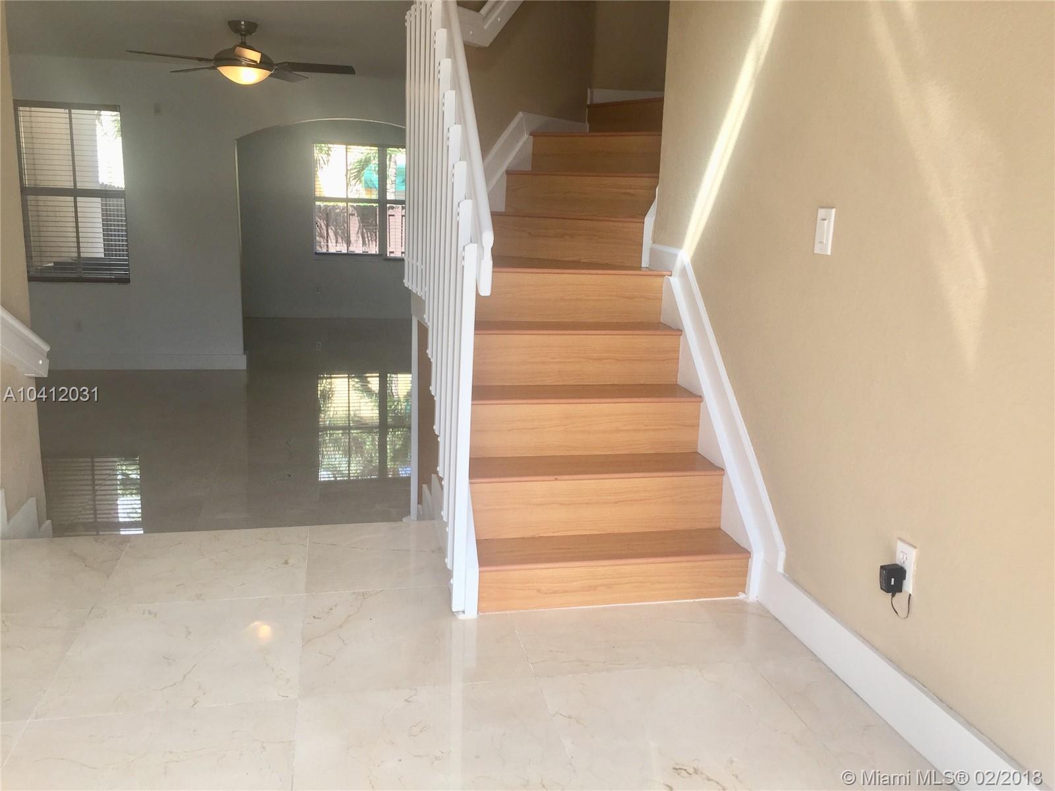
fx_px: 884
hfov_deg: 61.7
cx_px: 528
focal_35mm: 29
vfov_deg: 48.2
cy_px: 396
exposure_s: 1/195
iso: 32
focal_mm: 4.15
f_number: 2.2
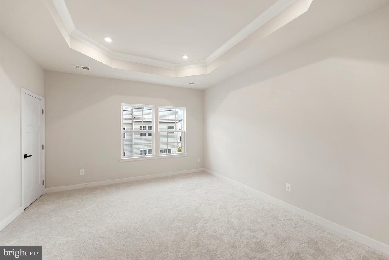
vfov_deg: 81.2
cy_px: 130
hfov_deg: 104.2
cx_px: 194
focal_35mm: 14
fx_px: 151
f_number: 4
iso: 100
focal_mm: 14
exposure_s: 1/15
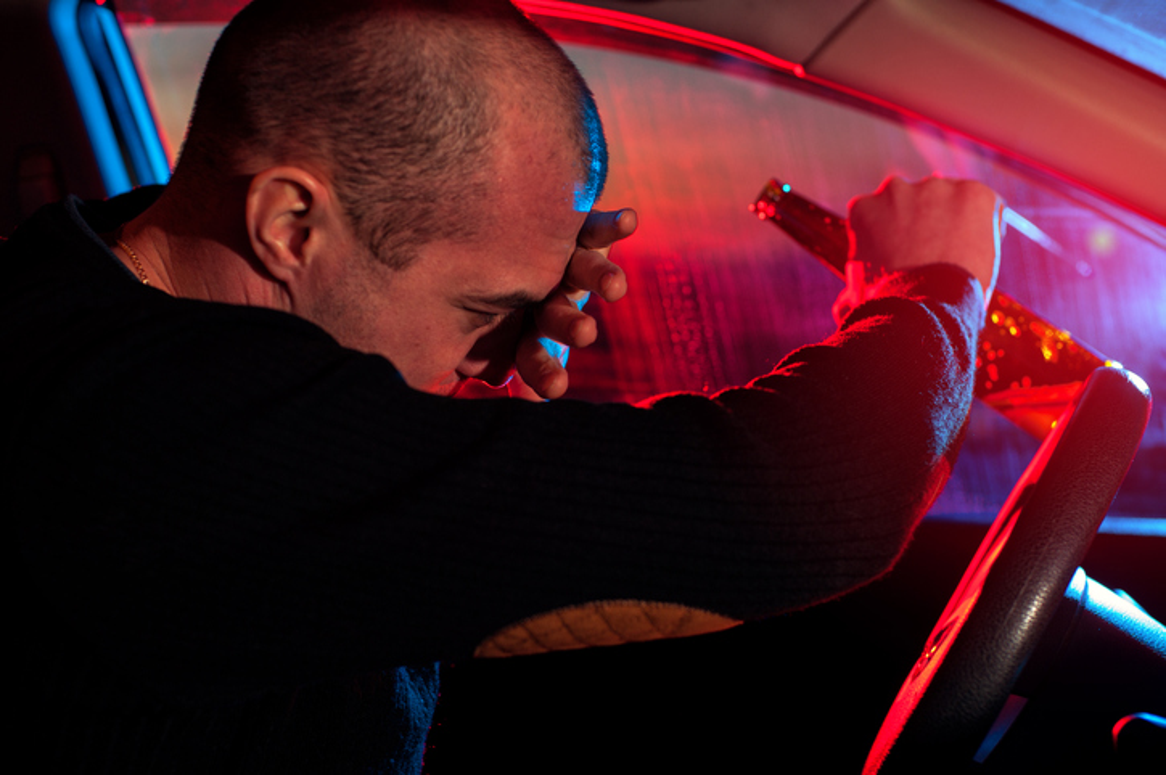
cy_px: 388
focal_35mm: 50
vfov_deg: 26.9
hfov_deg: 39.6
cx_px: 583
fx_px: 1618
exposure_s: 1/40
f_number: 4
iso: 200
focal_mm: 50
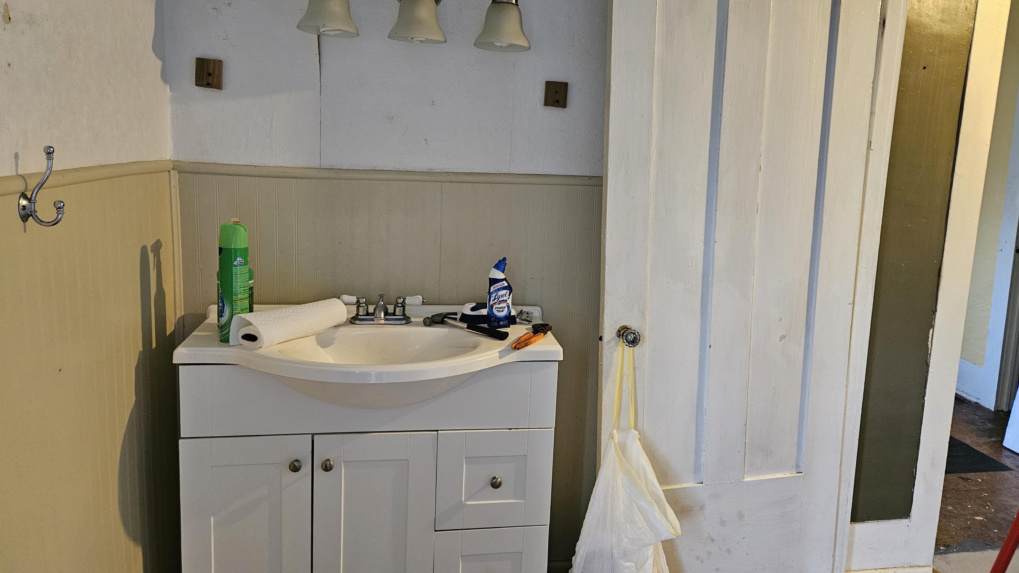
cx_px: 520
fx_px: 702
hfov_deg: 71.9
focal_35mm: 26
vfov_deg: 44.2
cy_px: 238
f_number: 1.8
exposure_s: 1/60
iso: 640
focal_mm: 5.4
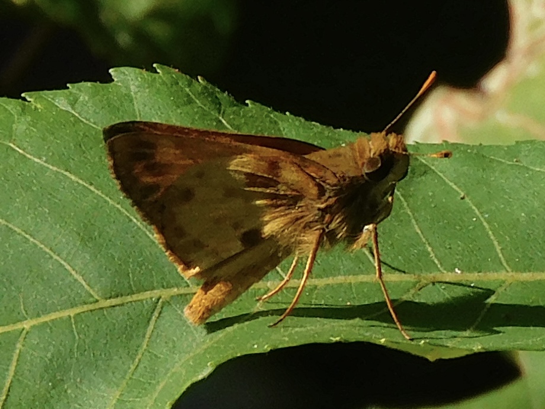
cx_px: 272
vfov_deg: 3.0
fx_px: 7872
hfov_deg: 4.0
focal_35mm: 500
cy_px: 204
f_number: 5.6
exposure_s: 1/320
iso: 125
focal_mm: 89.6
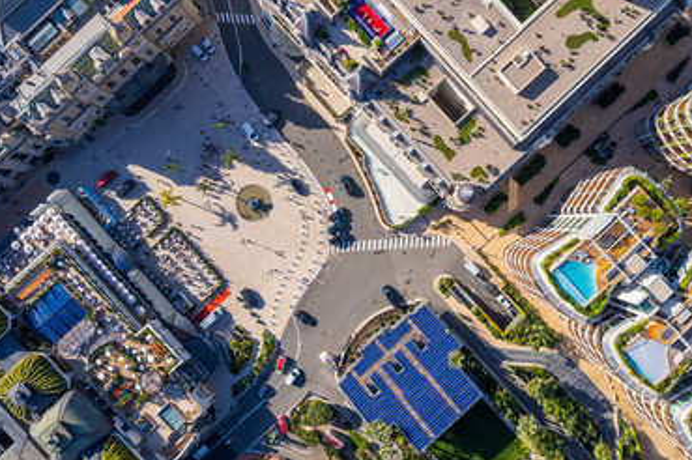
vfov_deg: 51.2
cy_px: 217
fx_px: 480
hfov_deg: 71.3
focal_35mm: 25
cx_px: 383
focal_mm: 8.4
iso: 100
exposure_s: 1/1250
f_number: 2.8
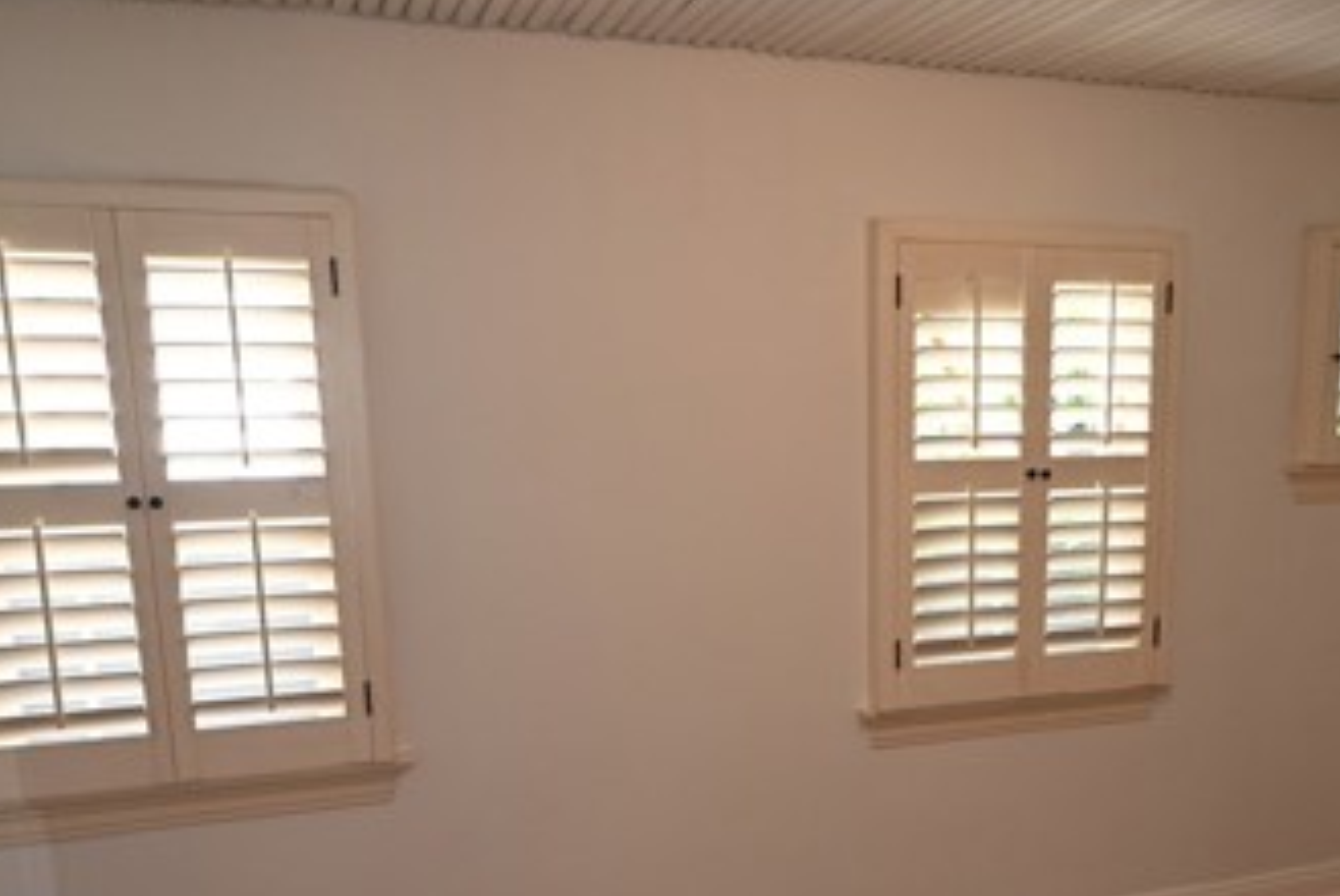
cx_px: 819
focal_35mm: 35
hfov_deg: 53.9
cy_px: 658
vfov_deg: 37.1
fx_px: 1304
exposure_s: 1/60
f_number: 4
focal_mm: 12
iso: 360
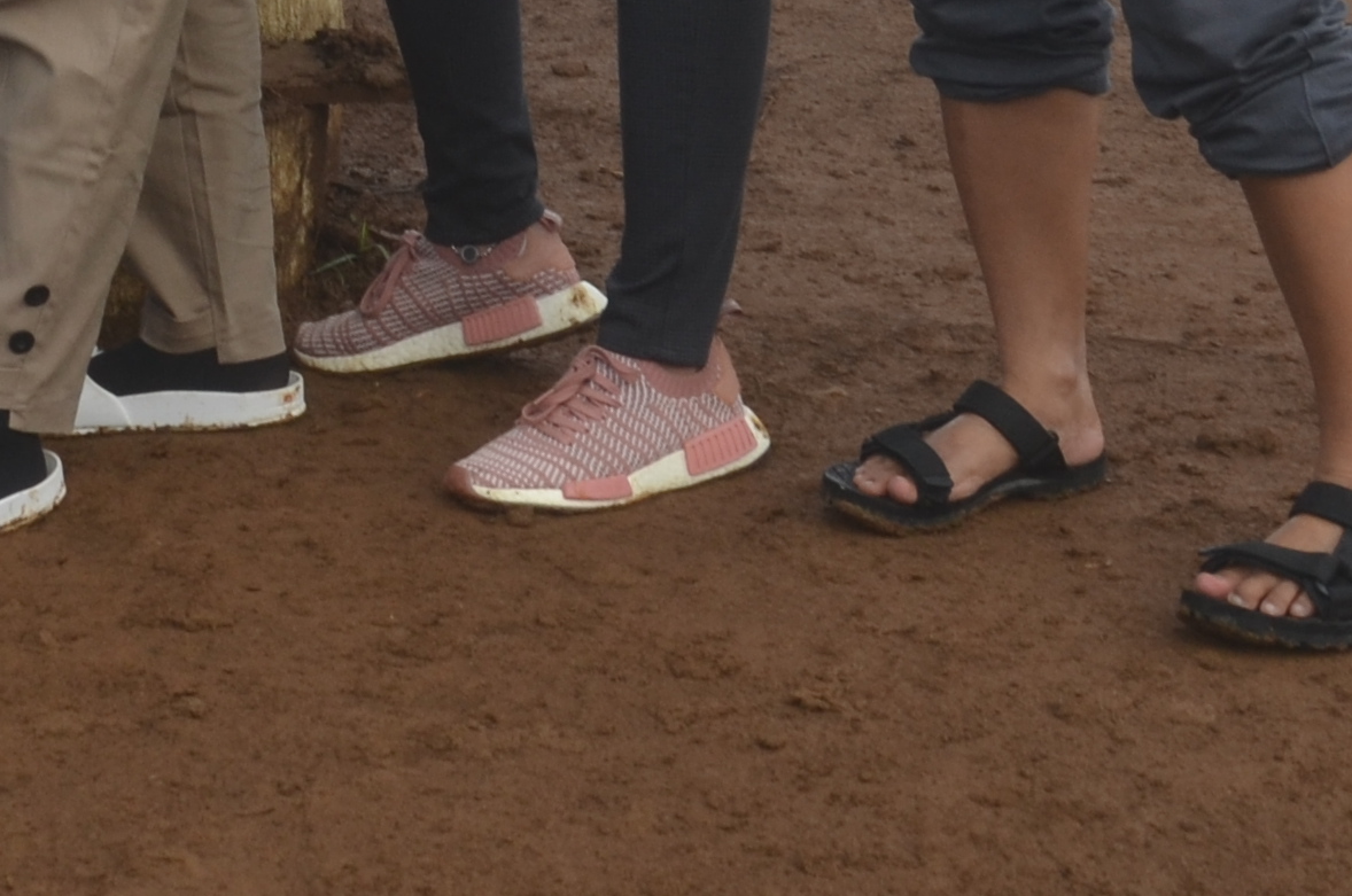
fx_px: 5173
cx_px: -624
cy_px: -805
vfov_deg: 9.4
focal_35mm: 138
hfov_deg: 14.0
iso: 200
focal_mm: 22
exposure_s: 1/200
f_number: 7.1
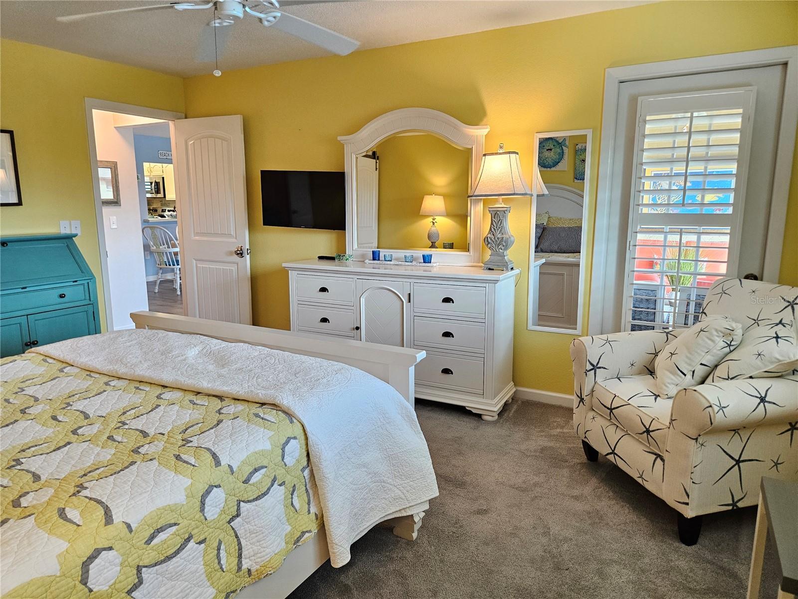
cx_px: 399
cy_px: 300
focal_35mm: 23
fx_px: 530
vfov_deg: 58.9
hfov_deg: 73.9
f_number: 1.8
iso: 320
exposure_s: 1/120
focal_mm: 5.4
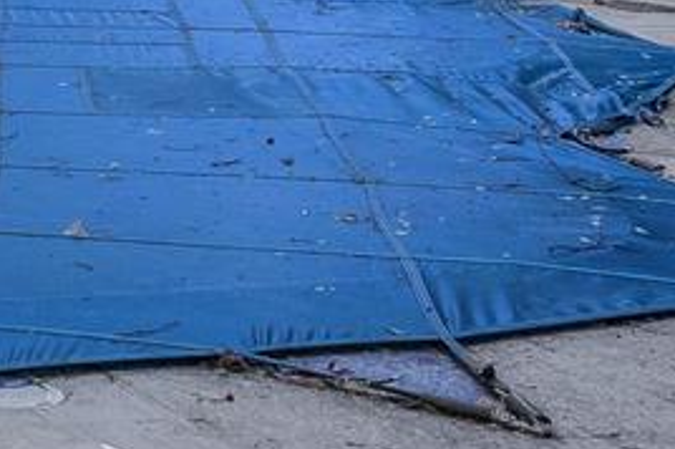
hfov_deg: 13.3
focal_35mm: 130
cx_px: -733
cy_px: -627
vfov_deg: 9.4
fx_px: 2435
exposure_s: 1/640
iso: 1250
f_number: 8
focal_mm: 17
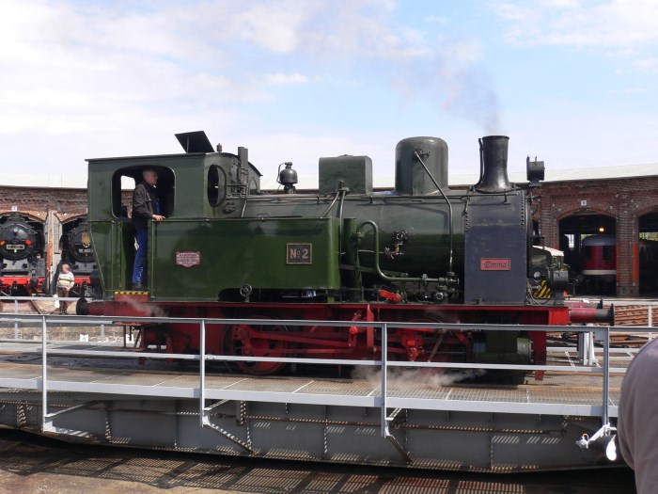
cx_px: 329
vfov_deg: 35.1
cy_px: 247
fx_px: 779
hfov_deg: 45.8
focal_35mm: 41
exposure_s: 1/250
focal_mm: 6.8
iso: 100
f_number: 6.1
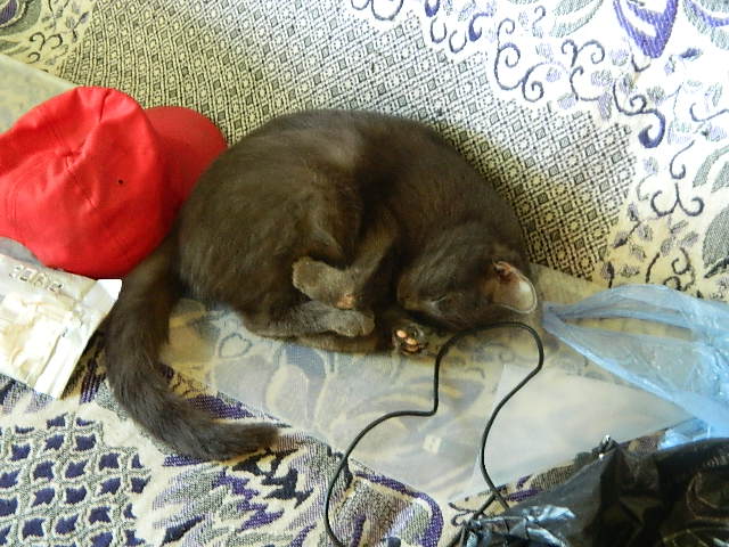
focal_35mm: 47
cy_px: 274
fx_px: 990
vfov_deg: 30.9
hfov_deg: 40.4
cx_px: 364
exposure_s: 1/1.6
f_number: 3.6
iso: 400
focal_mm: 8.4
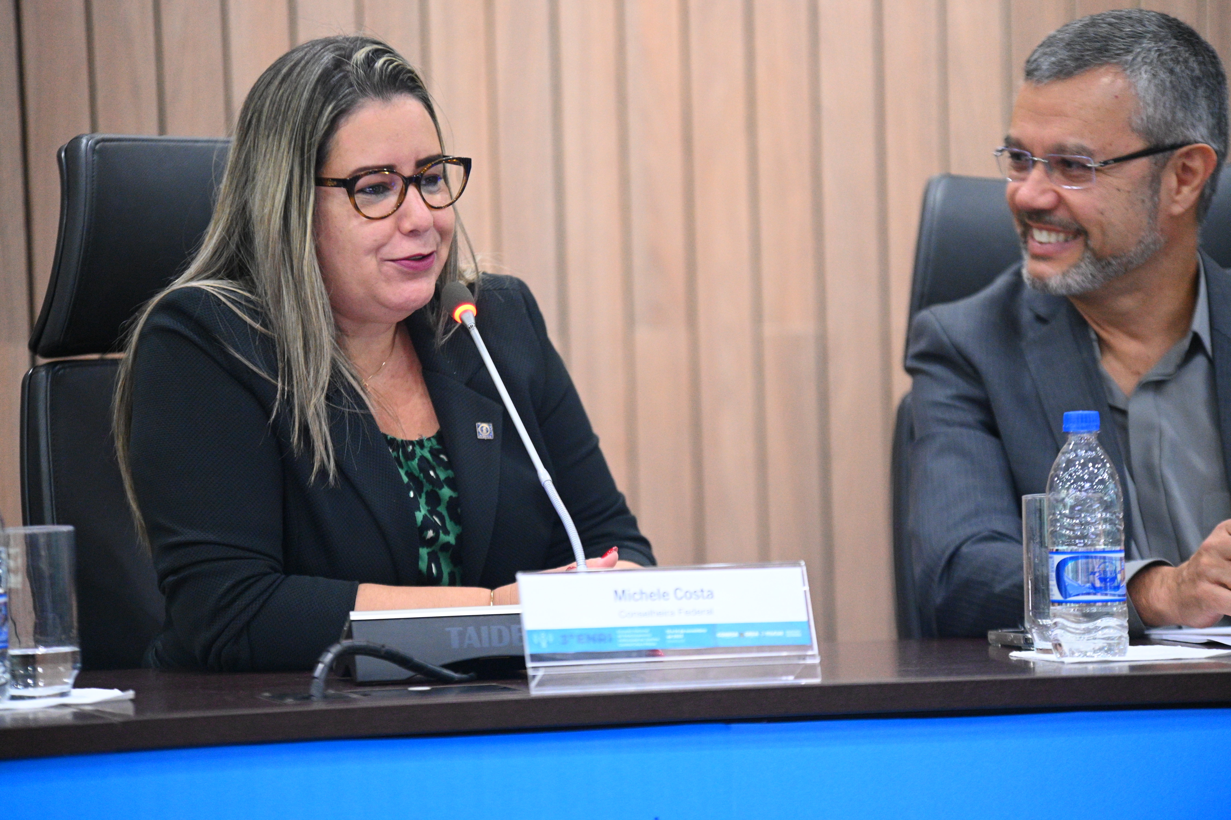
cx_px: 616
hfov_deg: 11.7
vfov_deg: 7.8
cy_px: 410
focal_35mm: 175
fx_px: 5982
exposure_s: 1/160
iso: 8000
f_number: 2.8
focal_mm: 175
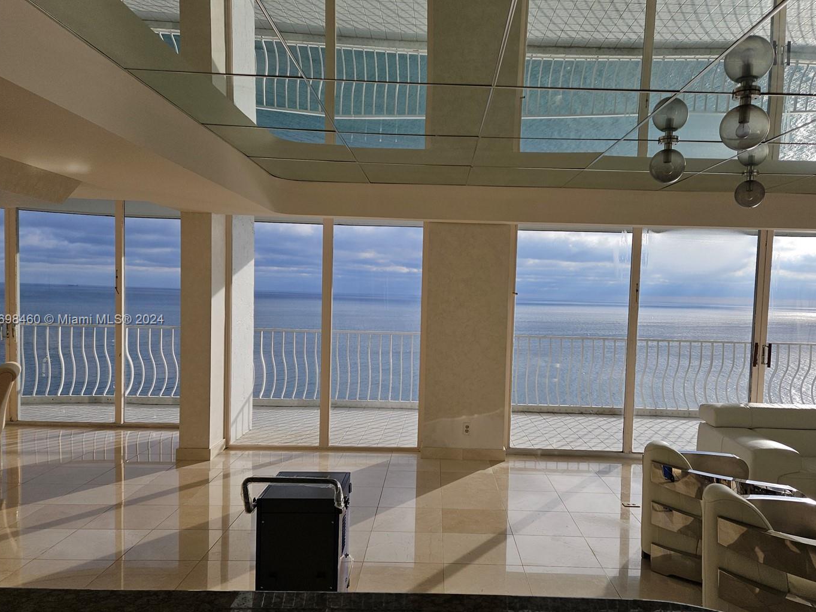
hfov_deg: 65.2
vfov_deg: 51.3
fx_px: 636
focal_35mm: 27
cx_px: 451
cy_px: 320
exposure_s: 1/927
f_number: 1.8
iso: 25
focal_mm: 5.4
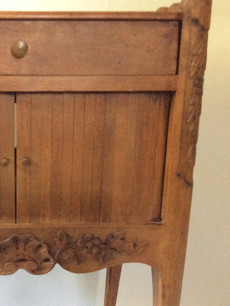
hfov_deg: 29.4
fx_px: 416
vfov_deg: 40.4
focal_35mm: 47
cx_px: 17
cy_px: 157
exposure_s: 1/20
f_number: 2.4
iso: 320
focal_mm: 3.3
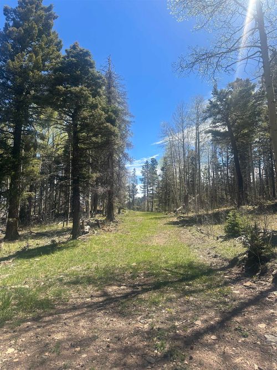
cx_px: 138
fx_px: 256
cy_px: 185
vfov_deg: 71.6
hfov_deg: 56.8
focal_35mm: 24
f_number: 1.78
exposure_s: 1/2353
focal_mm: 6.86
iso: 80
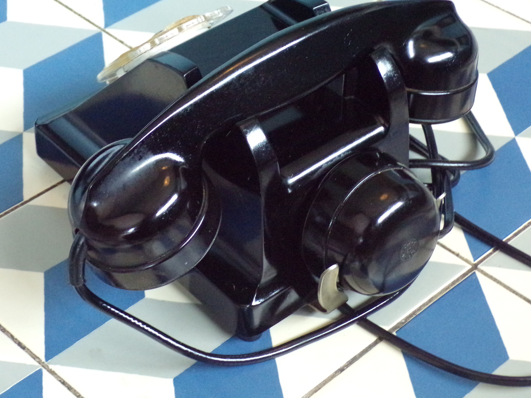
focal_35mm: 77
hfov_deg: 25.3
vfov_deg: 19.1
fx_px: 1181
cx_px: 253
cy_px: 169
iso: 800
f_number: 3.8
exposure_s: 1/34
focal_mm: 11.6
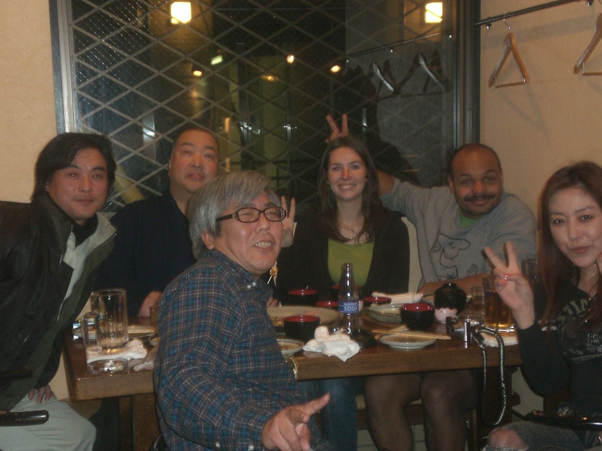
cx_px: 301
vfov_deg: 23.3
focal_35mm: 63
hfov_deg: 30.7
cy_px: 226
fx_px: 1096
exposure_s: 1/30
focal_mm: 10.4
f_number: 4
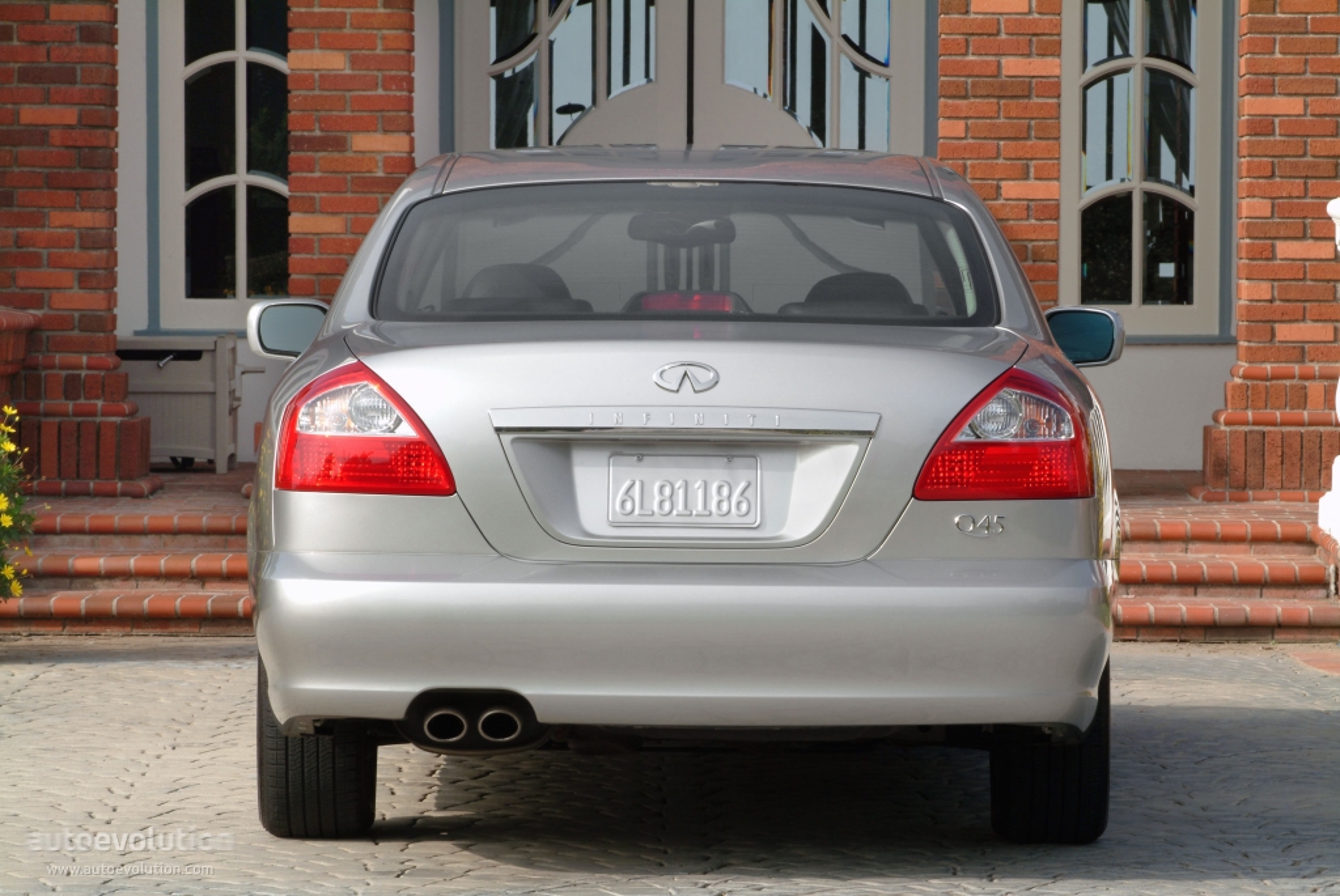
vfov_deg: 7.3
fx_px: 7042
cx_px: 670
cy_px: 448
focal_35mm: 189
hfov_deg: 10.9
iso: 100
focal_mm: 126
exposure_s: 1/30
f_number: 16
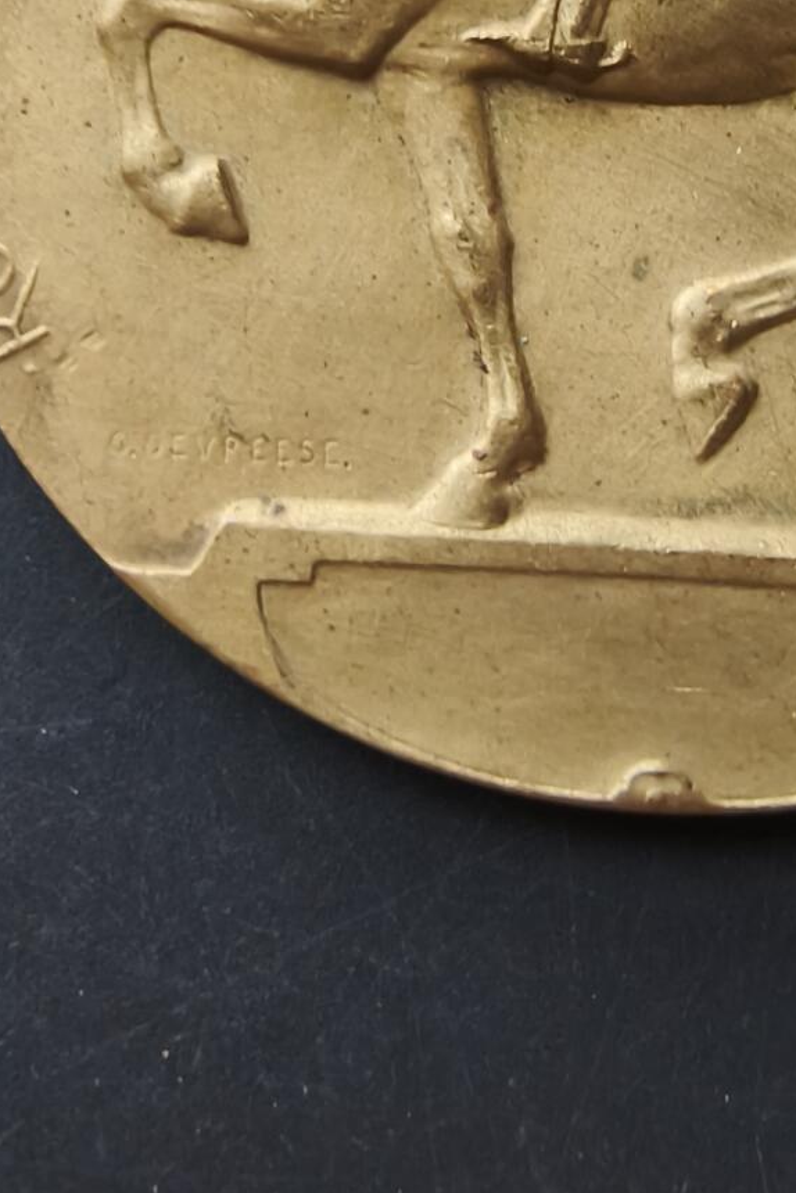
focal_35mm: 50
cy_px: 248
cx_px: 661
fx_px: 1658
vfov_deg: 38.2
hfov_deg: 26.4
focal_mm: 2.32
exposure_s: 1/50
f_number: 2
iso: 500
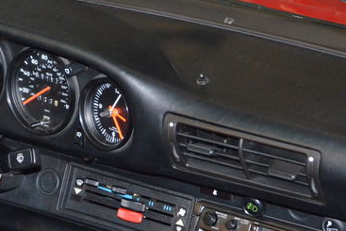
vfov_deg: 8.2
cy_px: 154
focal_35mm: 167
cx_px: 140
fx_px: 1606
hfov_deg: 12.3
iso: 3200
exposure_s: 1/60
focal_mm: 40
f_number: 4.5
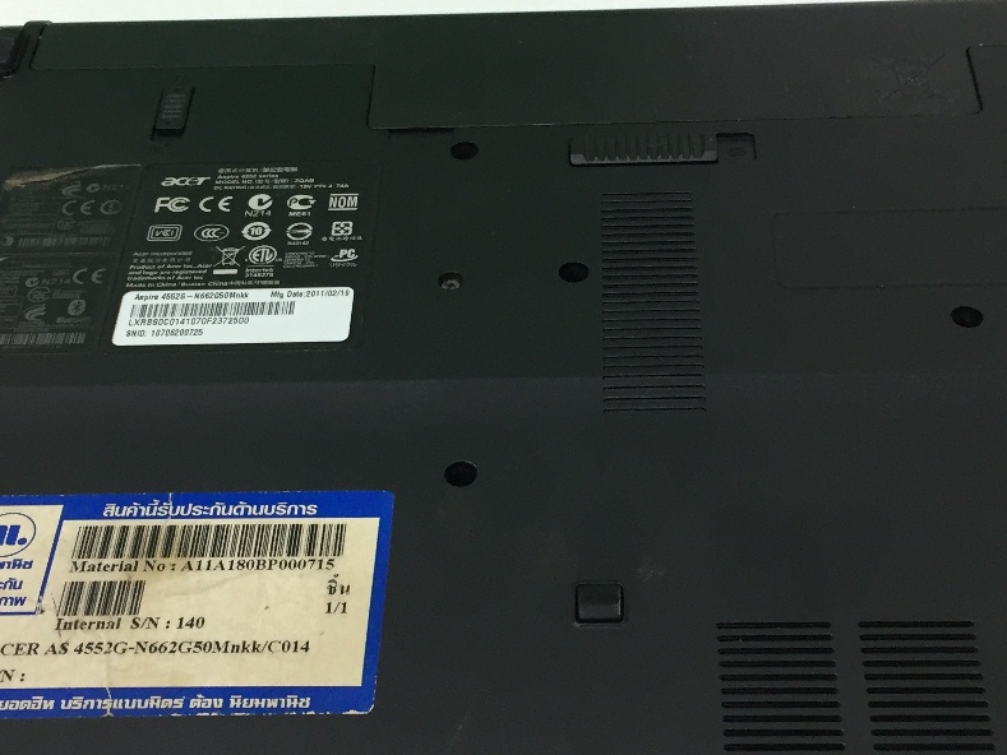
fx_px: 1746
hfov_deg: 32.2
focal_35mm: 60
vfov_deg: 24.4
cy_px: 361
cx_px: 535
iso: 125
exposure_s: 1/33
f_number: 2.2
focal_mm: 4.15
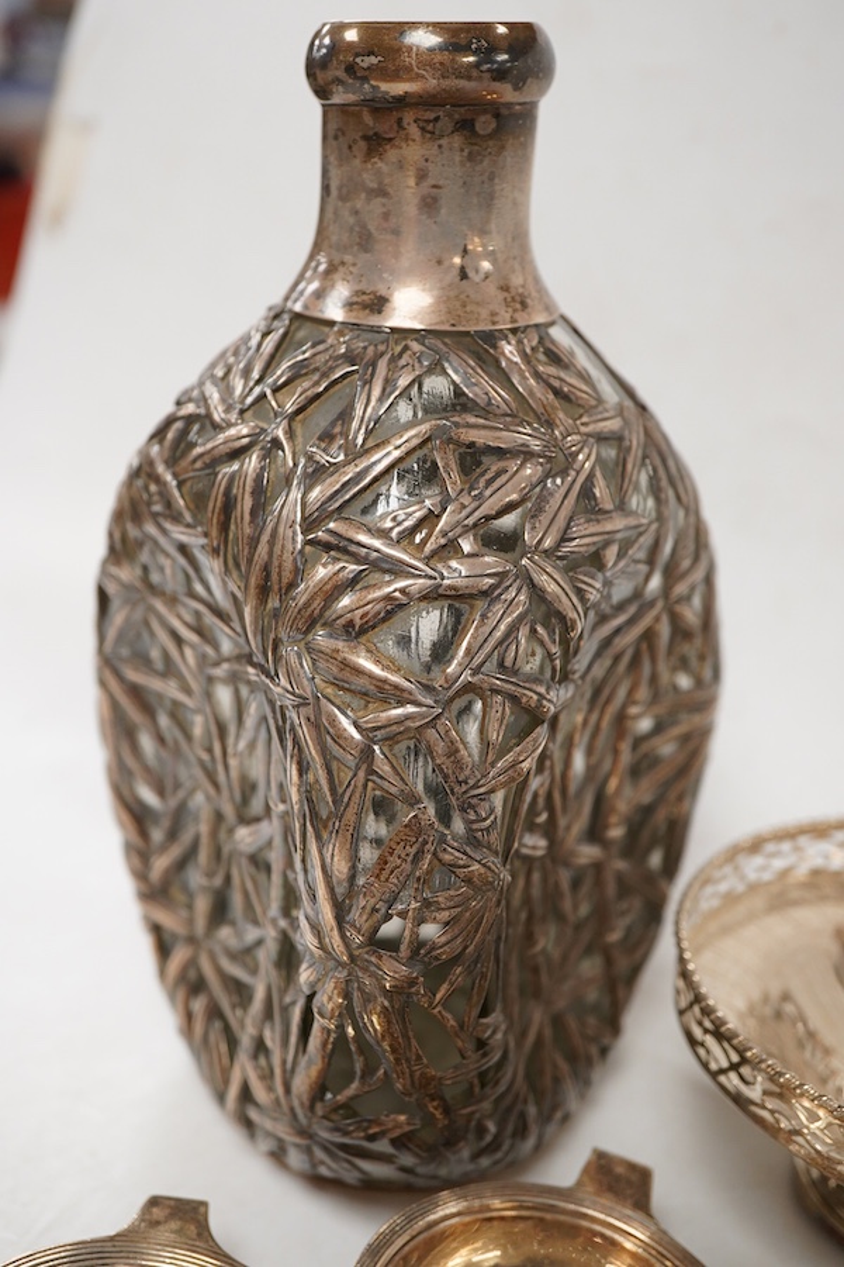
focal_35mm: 45
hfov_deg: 29.9
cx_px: 422
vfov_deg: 43.6
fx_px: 1582
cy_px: 634
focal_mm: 30
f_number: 8
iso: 1250
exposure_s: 1/125
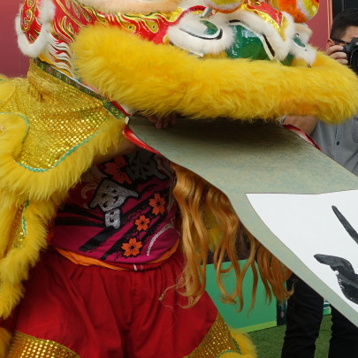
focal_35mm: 71
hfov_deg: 23.4
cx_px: 354
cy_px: 135
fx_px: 831
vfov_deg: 24.3
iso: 125
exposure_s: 1/80
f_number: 4.5
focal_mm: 12.2
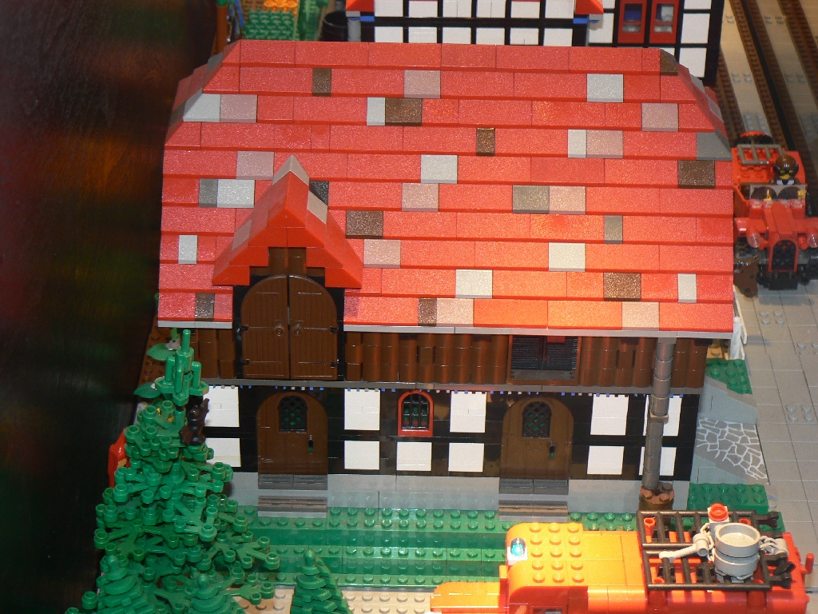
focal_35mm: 84
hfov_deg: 23.3
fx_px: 1985
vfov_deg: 17.6
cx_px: 409
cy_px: 307
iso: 100
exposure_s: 1/30
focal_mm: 14
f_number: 3.2
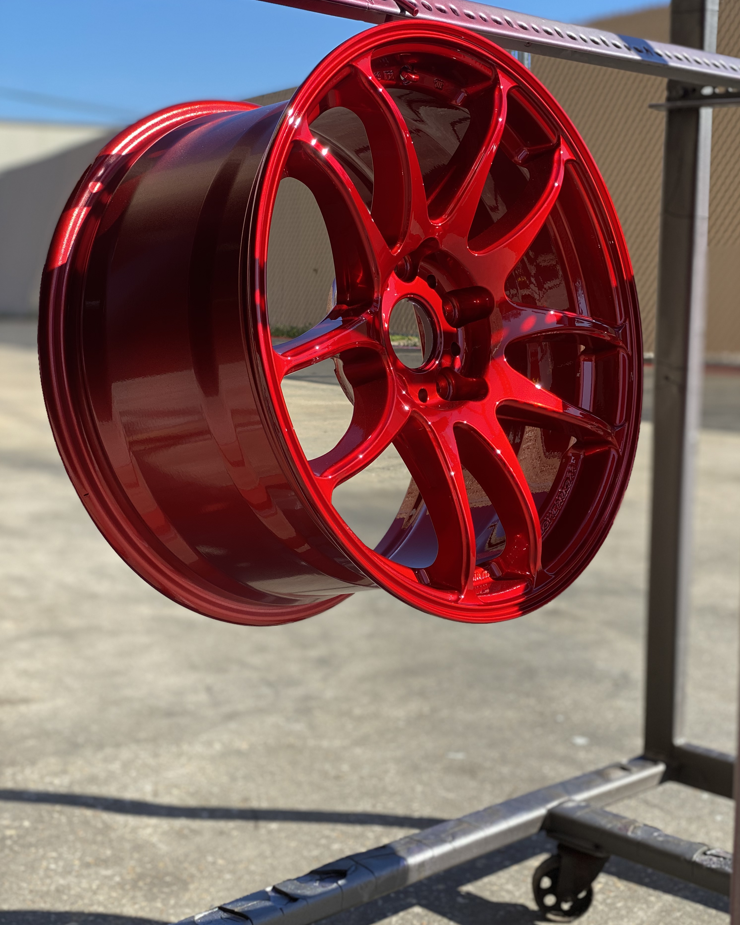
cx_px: 371
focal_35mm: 55
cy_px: 460
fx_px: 1506
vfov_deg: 34.1
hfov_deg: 27.6
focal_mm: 6
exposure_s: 1/551
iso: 20
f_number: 2
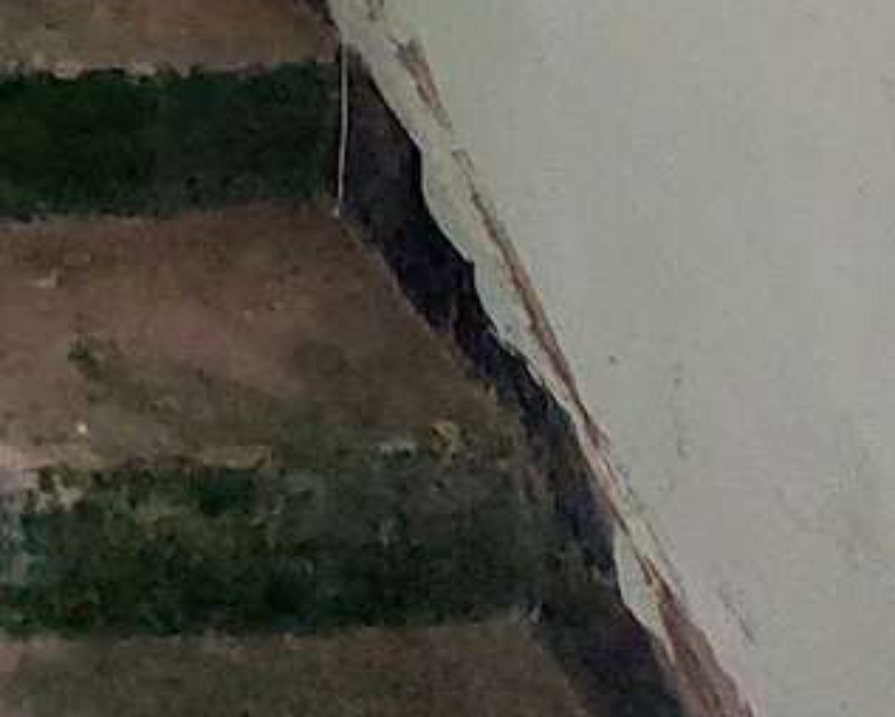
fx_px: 1590
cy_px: -789
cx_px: -548
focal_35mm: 60
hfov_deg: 23.2
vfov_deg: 17.1
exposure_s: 1/25
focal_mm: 1.74
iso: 400
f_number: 2.2
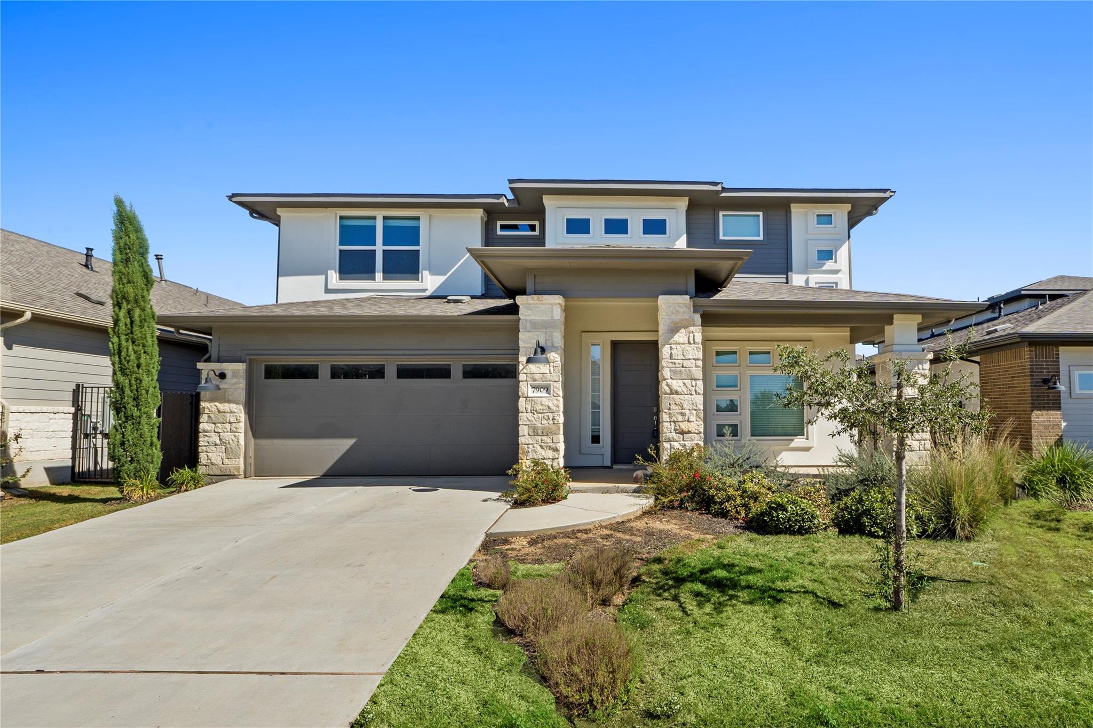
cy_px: 364
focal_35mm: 16
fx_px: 478
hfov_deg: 97.6
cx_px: 546
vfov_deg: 74.6
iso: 250
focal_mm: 10.5
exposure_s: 1/50
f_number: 11
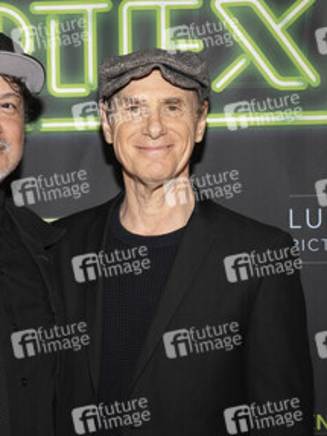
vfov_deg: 27.4
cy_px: 226
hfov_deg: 20.5
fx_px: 895
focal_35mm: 71
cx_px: 71
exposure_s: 1/200
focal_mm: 47
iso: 800
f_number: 5.6
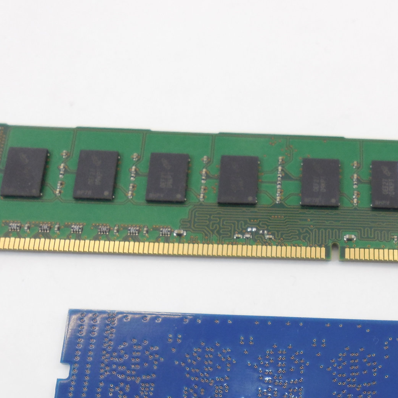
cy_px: 324
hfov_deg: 32.6
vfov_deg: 33.0
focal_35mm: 50
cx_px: 345
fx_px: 650
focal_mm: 4.6
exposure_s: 1/30
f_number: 3.5
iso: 125
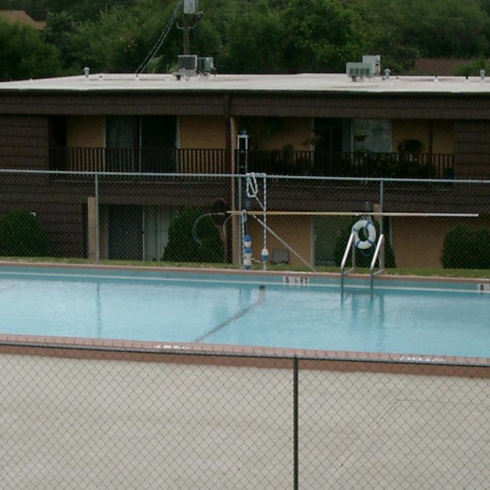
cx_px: 276
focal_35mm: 98
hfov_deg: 17.7
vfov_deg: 17.7
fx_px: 1569
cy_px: 297
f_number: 5
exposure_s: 1/640
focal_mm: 7.6
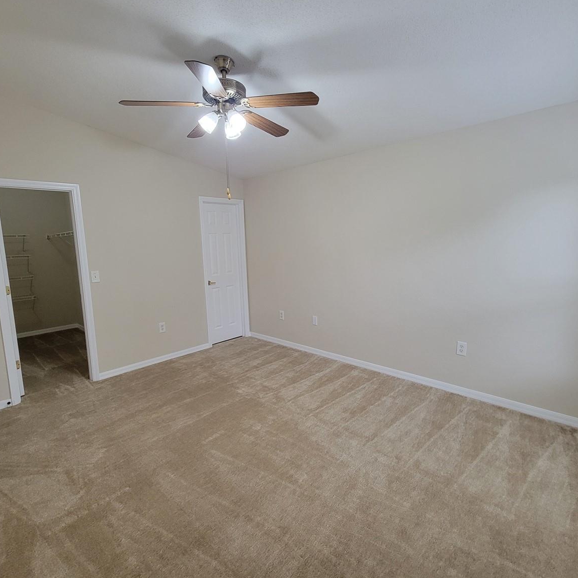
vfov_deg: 87.4
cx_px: 292
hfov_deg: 87.4
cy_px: 281
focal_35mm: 16
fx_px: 302
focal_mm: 2.2
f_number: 2.2
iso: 320
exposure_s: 1/60
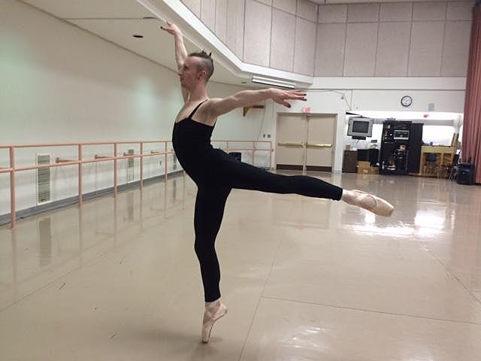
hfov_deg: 61.7
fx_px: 403
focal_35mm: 29
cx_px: 240
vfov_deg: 48.2
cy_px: 180
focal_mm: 4.15
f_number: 2.2
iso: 80
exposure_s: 1/30
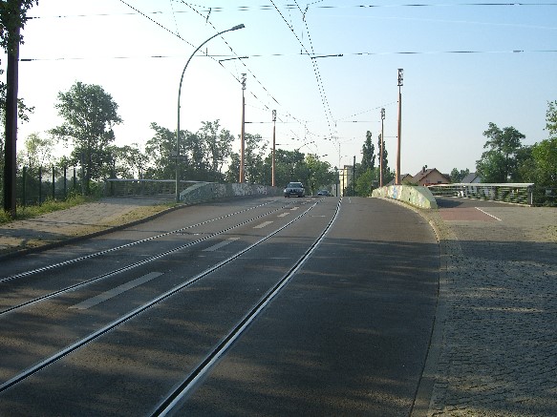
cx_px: 278
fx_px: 611
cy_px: 208
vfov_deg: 37.7
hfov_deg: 49.0
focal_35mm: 38
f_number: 4
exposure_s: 1/400
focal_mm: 7.9
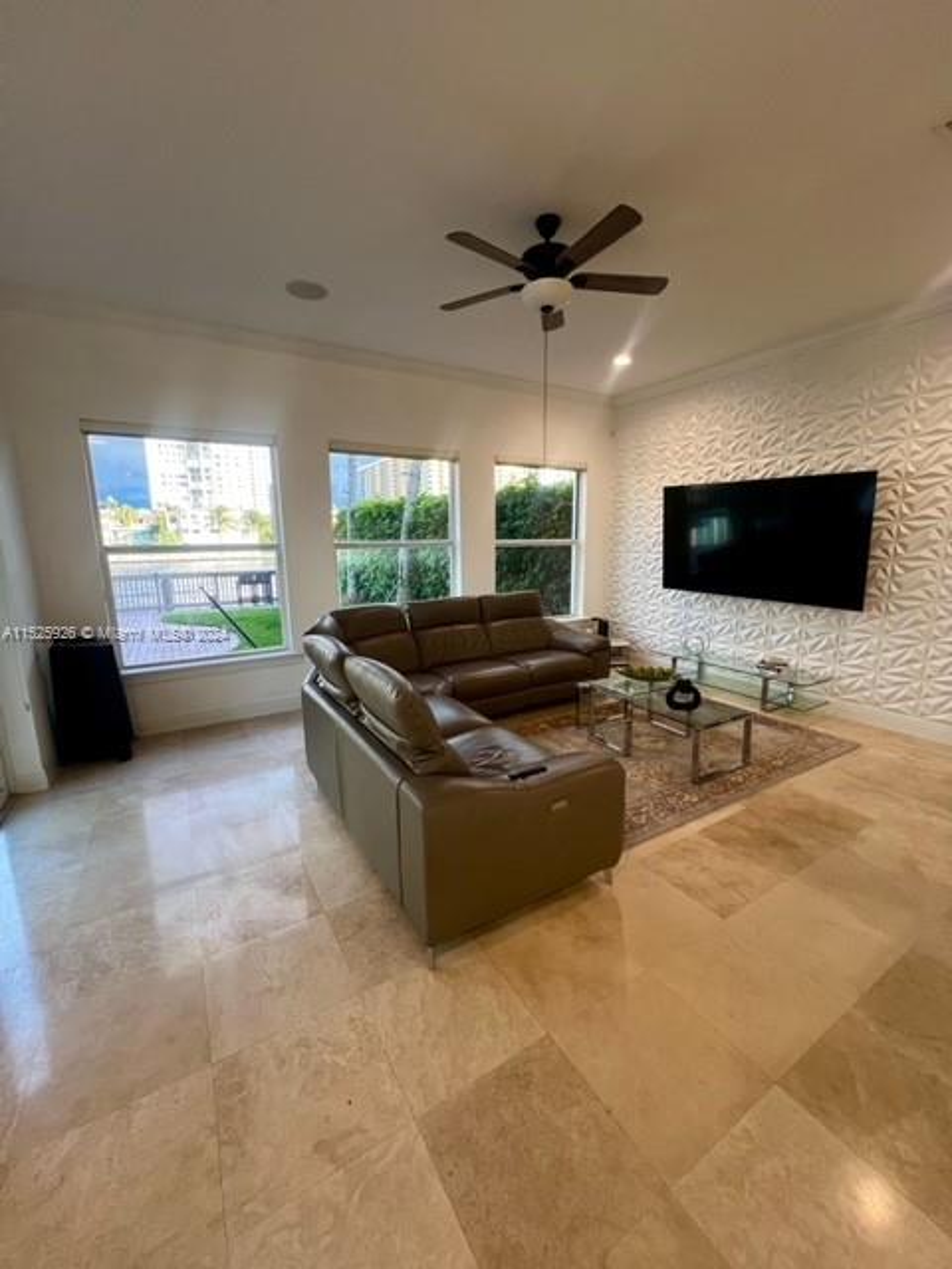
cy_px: 634
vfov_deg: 106.2
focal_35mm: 13
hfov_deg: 89.9
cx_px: 476
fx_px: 477
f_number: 1.8
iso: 200
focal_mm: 1.57
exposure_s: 1/120
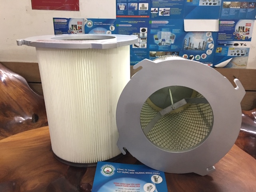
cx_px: 128
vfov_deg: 48.2
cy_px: 96
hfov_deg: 61.7
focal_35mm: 29
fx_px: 214
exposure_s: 1/8
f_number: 2.2
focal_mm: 4.15
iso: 160
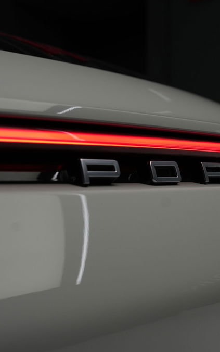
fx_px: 518
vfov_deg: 37.5
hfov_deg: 23.6
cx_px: 179
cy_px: 177
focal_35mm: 54
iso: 500
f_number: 4.5
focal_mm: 35
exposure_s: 1/60
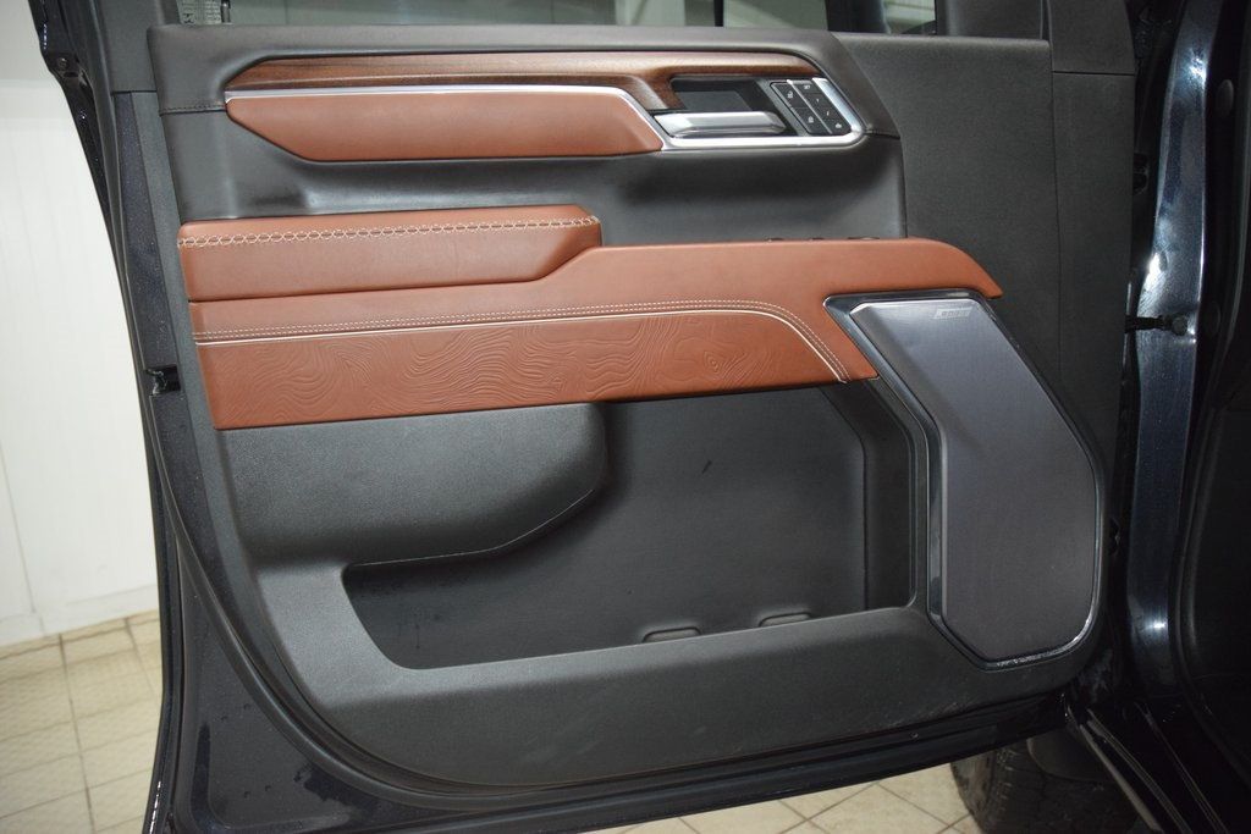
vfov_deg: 47.9
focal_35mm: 27
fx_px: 938
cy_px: 417
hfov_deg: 67.4
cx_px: 626
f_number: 3.5
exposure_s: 1/125
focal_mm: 18
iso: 2500
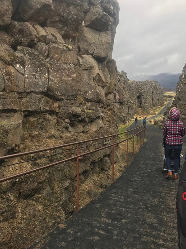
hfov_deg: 49.7
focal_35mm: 28
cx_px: 93
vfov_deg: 63.5
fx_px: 201
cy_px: 124
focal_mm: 3.99
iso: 20
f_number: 1.8
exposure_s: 1/367
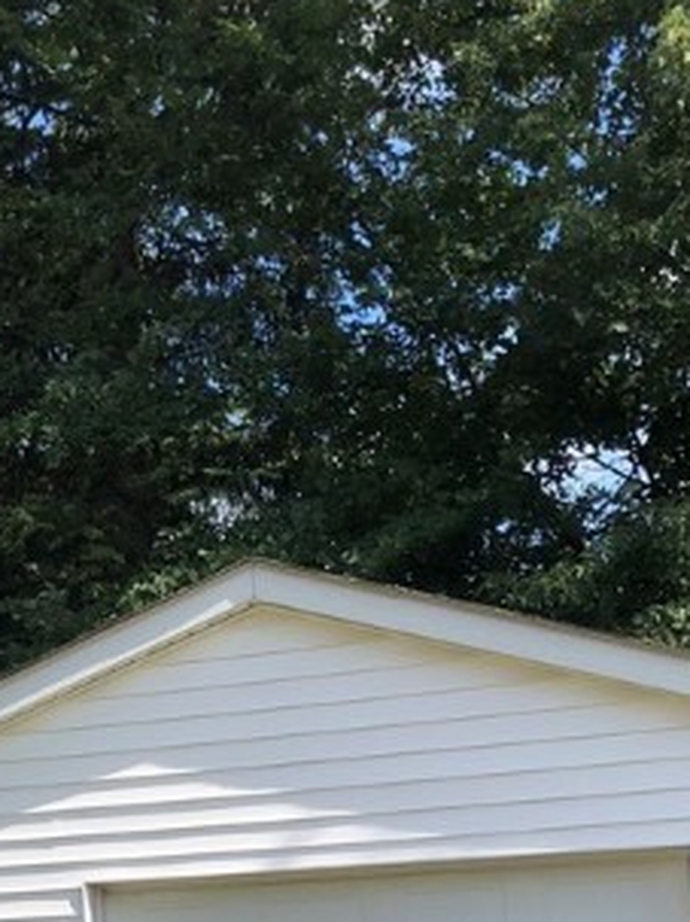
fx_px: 1888
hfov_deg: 20.4
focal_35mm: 71
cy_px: 1038
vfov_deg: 25.3
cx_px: 106
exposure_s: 1/1372
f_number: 1.8
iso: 20
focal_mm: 3.99
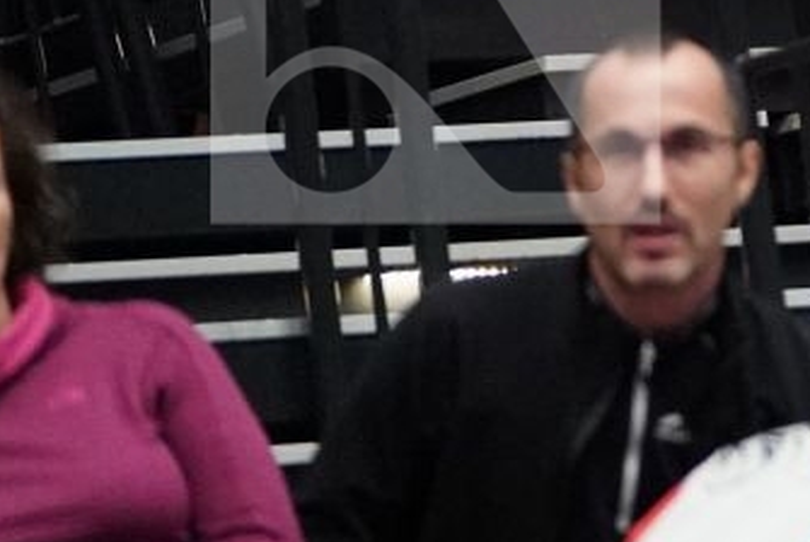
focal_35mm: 660
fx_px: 14862
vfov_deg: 2.1
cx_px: 2075
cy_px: -857
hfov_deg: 3.1
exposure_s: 1/1000
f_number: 2.8
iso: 6400
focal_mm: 123
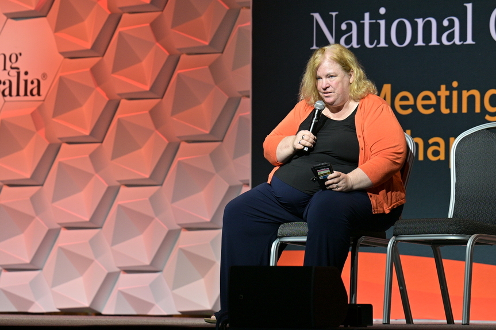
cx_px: 248
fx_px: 2686
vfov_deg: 7.0
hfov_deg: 10.6
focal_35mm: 195
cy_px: 165
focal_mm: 130
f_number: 3.2
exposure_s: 1/200
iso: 400
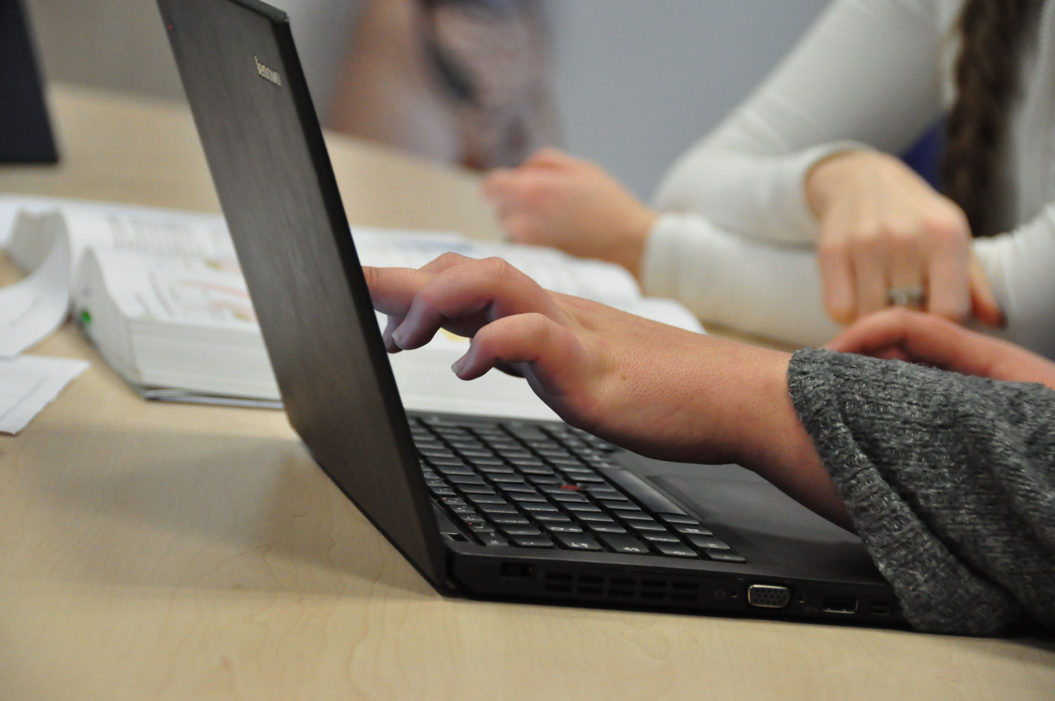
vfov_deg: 9.6
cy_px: 350
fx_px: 4171
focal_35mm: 142
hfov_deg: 14.4
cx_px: 528
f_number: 5.3
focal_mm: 95
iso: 2500
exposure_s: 1/250
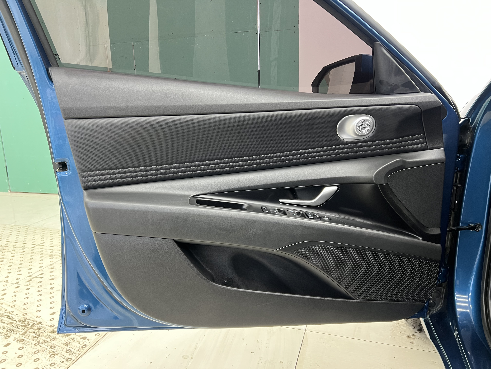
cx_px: 246
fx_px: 369
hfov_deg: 67.3
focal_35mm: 26
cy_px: 184
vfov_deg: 53.1
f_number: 1.5
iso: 250
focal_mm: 5.7
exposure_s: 1/50
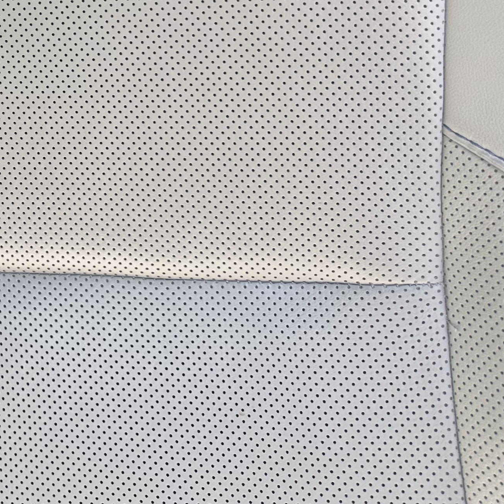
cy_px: -40
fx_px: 1087
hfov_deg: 21.8
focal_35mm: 66
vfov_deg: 24.5
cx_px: -250
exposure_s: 1/140
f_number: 1.78
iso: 64
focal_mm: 6.86
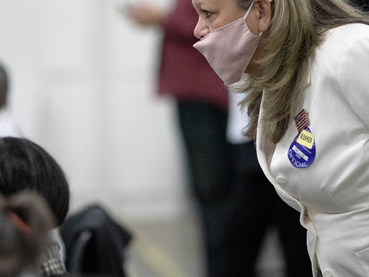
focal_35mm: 287
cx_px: 134
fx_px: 3059
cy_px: 117
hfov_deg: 6.9
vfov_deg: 5.2
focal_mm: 135
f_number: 2
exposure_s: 1/3200
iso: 6400
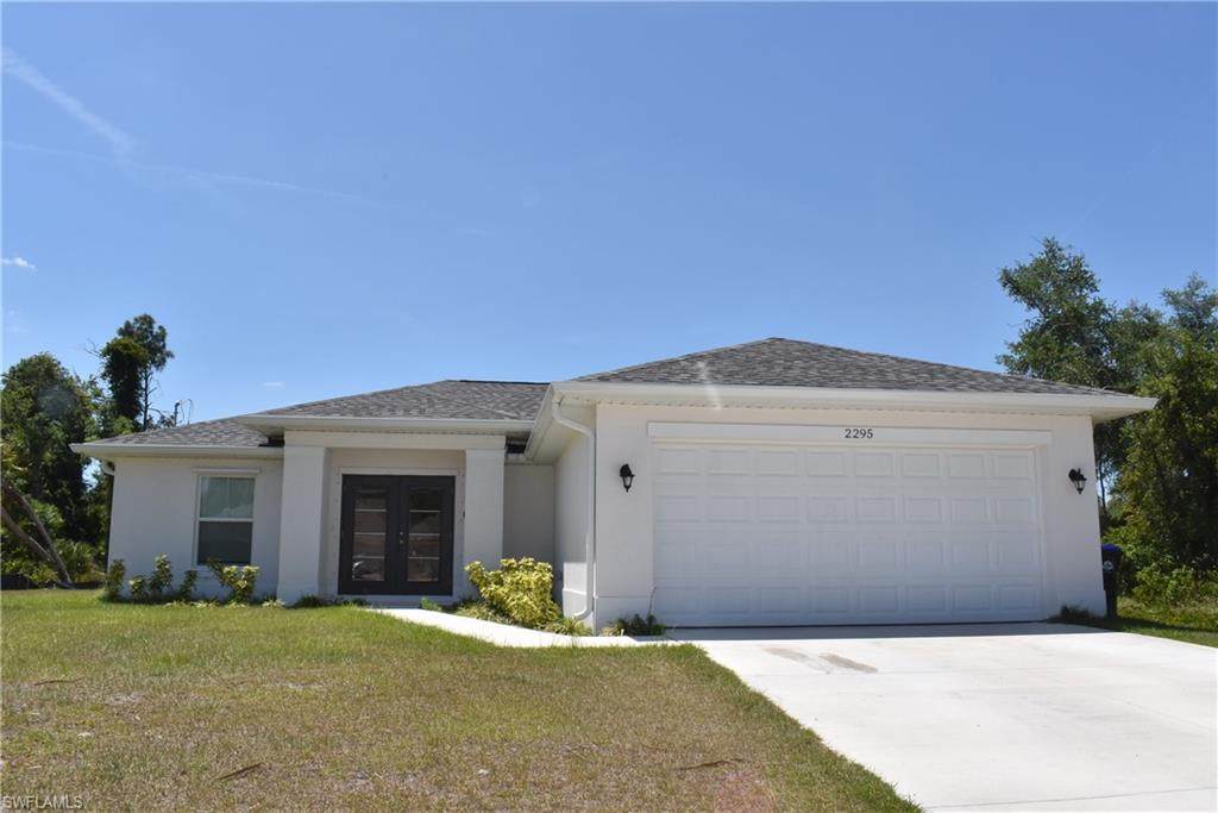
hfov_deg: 67.4
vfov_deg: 47.9
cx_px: 609
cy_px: 406
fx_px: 914
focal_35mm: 27
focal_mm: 18
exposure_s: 1/200
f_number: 22
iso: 400
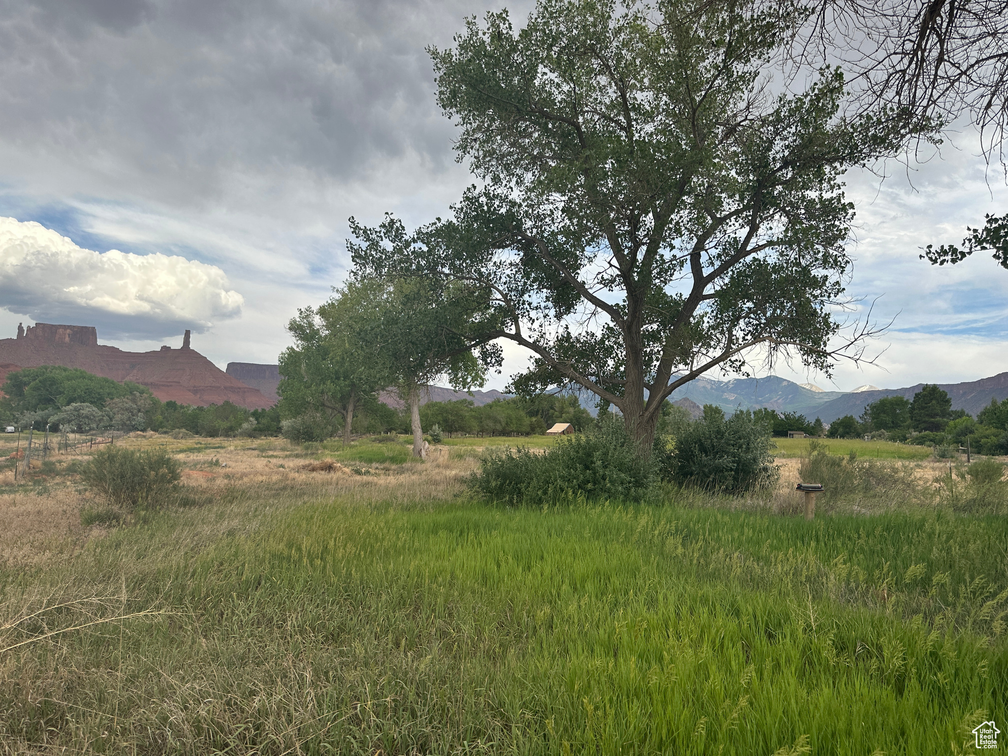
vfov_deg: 56.8
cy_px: 378
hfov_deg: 71.6
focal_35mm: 24
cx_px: 504
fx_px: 699
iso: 80
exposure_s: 1/2525
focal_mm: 6.86
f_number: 1.78
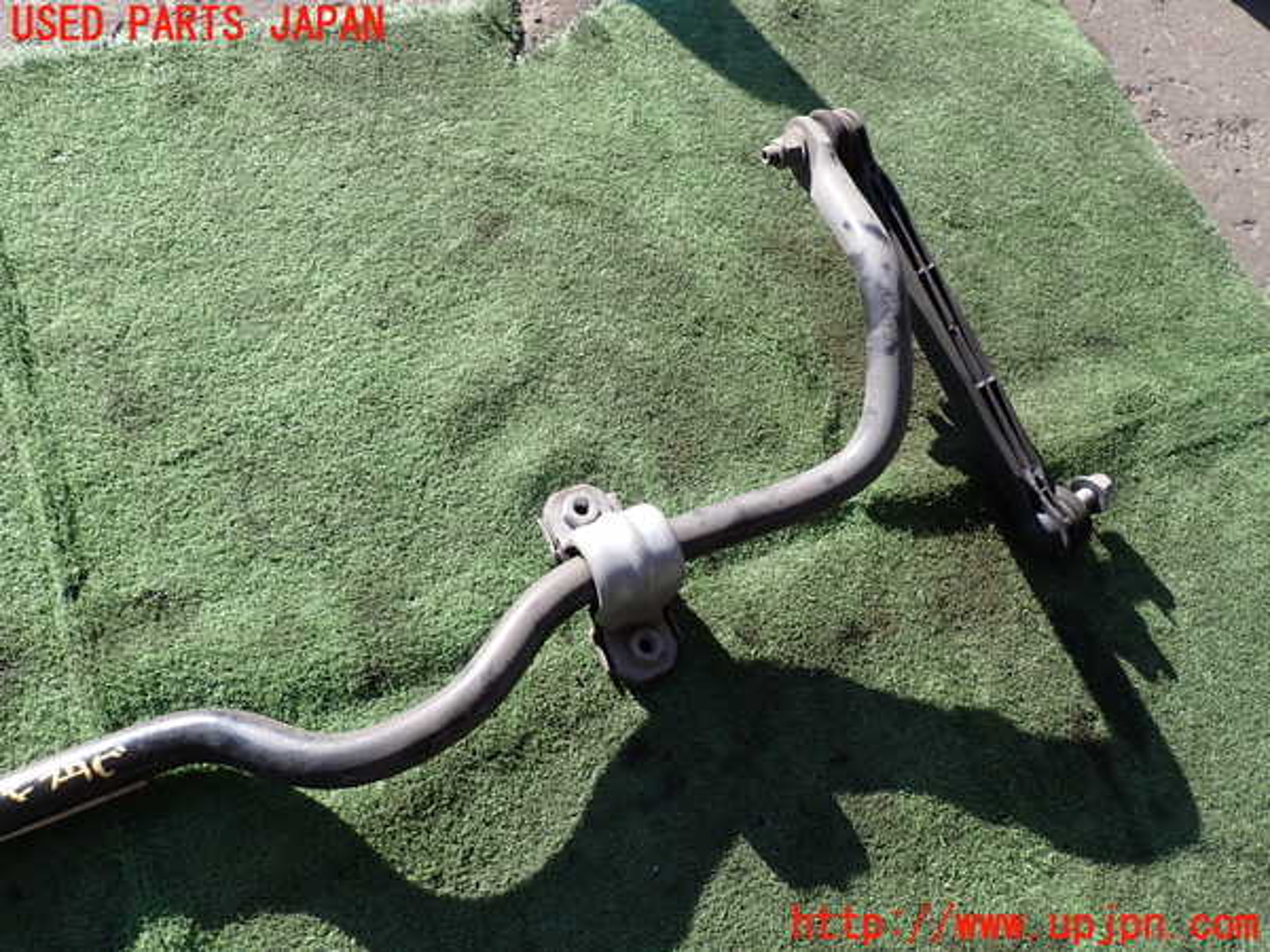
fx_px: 917
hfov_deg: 69.4
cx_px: 635
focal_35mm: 25
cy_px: 476
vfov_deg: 54.9
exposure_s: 1/320
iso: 100
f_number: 2.8
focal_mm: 4.5
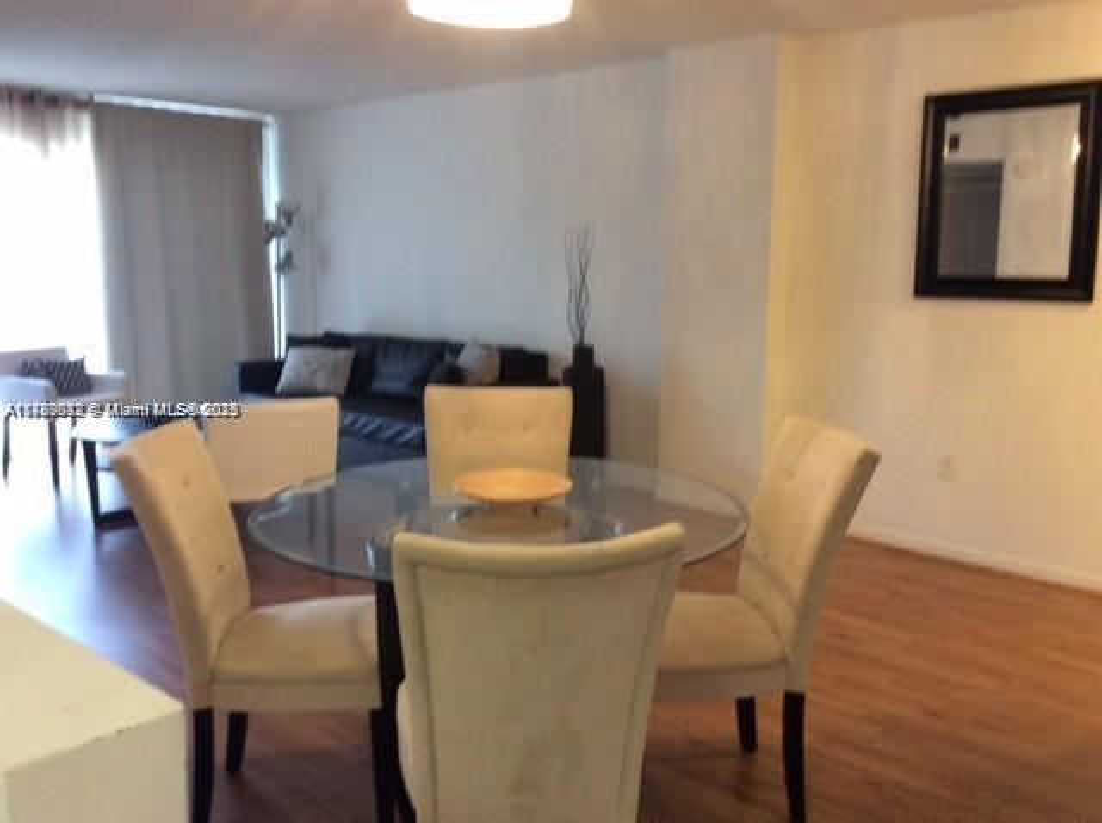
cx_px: 551
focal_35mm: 32
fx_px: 1017
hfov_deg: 56.9
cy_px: 412
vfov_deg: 44.1
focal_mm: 3.3
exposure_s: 1/24
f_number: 2.4
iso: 250
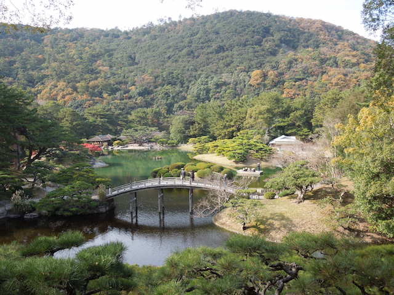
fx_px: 353
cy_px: 148
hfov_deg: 58.4
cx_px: 197
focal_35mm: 31
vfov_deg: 45.4
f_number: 3.6
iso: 100
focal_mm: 5.6
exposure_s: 1/200
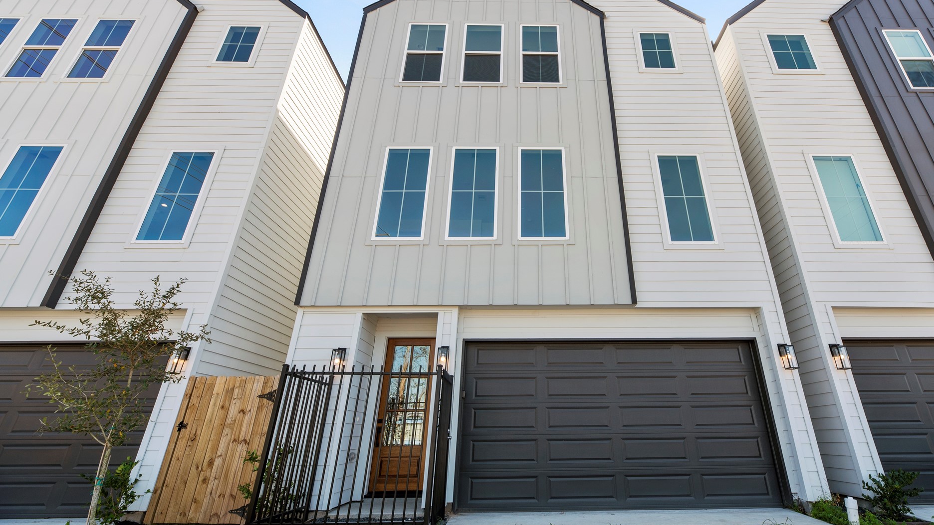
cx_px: 533
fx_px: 421
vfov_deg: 63.5
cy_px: 219
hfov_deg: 95.3
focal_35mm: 17
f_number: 8
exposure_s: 1/200
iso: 100
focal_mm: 14
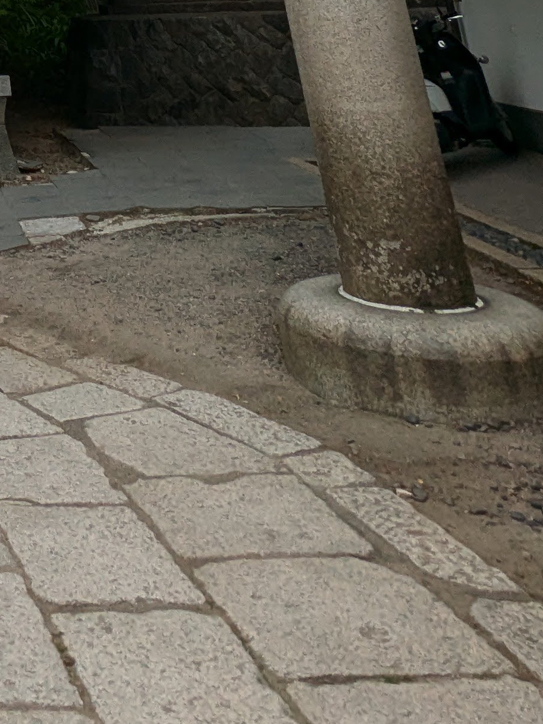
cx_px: -307
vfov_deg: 25.2
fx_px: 1108
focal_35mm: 53
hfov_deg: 22.0
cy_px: -415
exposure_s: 1/903
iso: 50
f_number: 2.2
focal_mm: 2.35
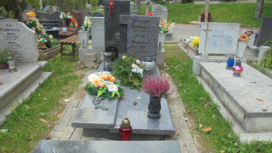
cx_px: 136
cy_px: 78
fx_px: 209
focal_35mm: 29
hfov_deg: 66.1
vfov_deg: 40.2
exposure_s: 1/200
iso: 100
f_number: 3.5
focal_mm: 4.6
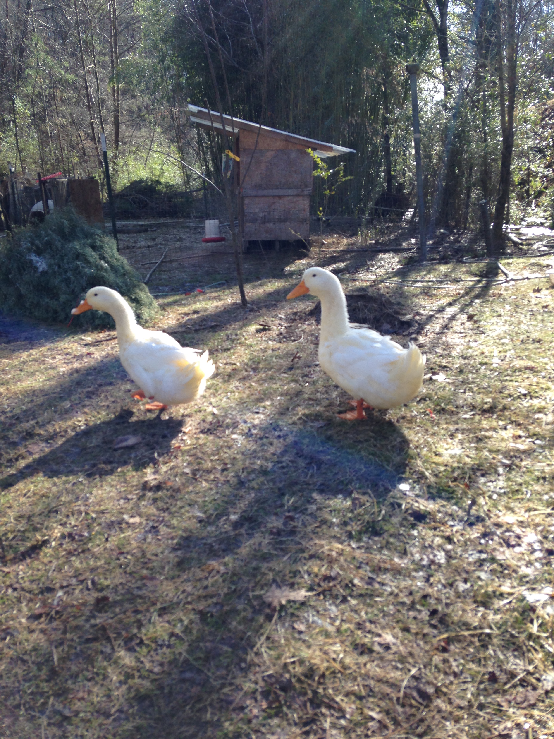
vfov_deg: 55.4
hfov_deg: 42.9
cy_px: 370
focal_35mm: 33
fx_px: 704
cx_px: 277
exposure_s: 1/341
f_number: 2.4
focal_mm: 4.12
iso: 50
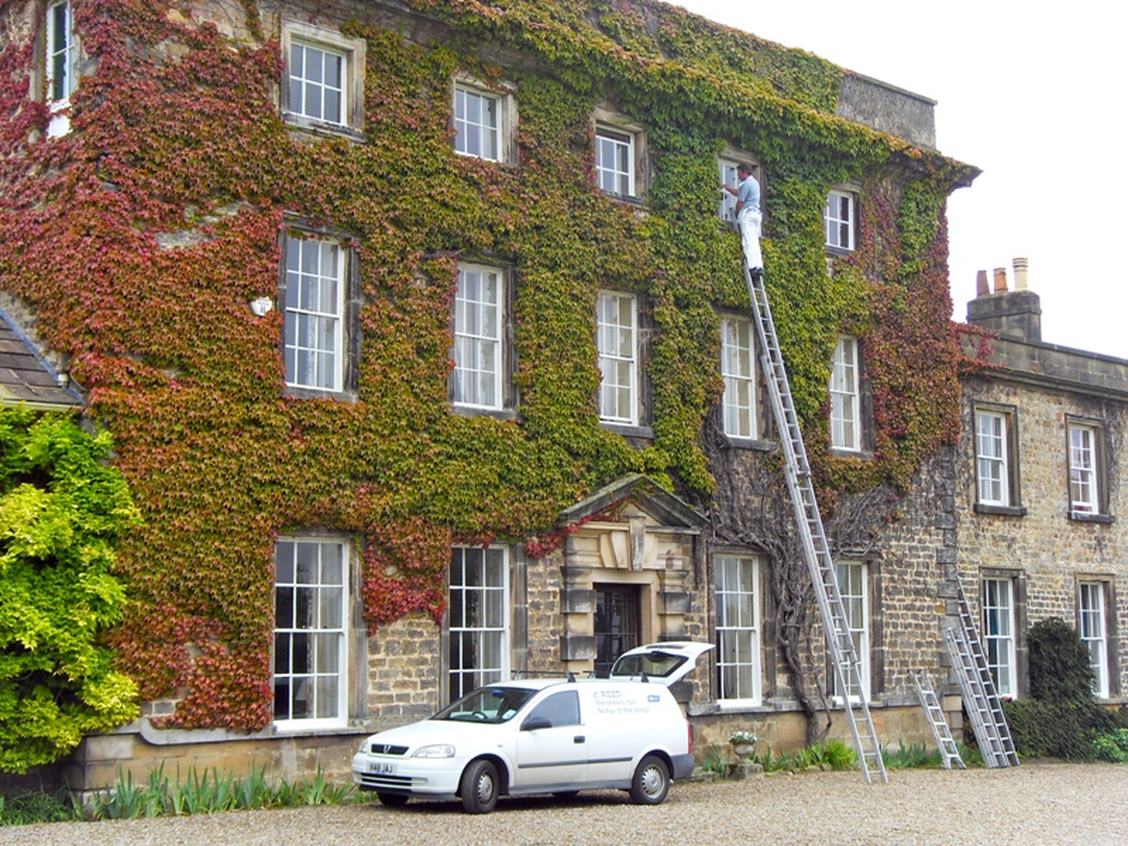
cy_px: 423
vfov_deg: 24.4
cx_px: 564
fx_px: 1955
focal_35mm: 60
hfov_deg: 32.2
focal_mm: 10.2
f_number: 3.8
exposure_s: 1/125
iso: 80
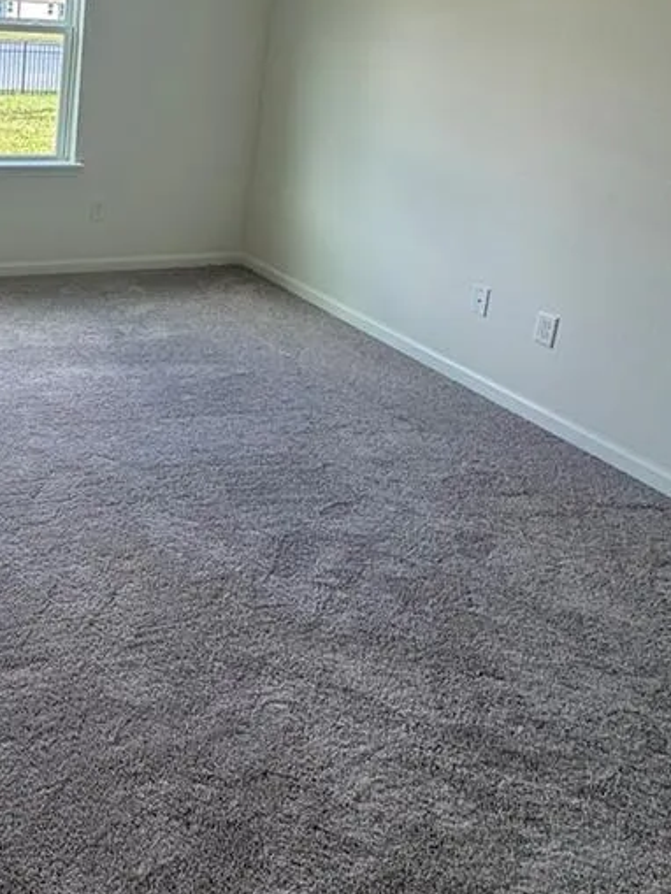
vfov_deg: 52.2
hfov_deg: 38.6
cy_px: 193
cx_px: 18
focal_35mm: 33
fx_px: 853
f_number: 2.2
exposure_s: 1/120
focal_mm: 2.22
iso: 40
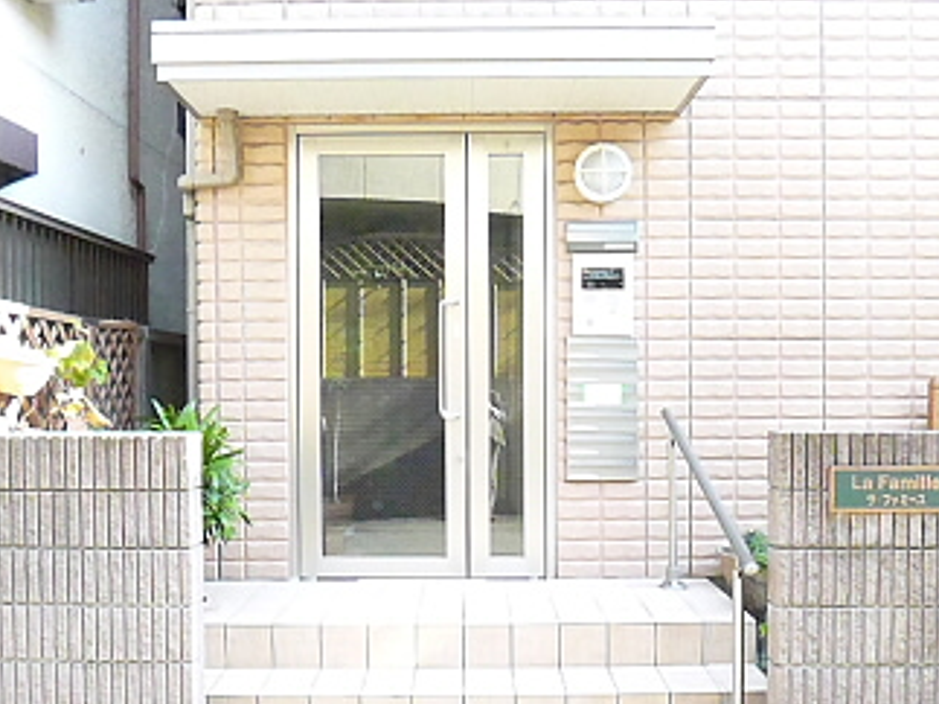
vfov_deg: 44.0
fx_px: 868
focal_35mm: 32
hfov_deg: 56.8
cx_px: 456
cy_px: 412
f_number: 2.5
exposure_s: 1/1000
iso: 1600
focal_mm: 4.3
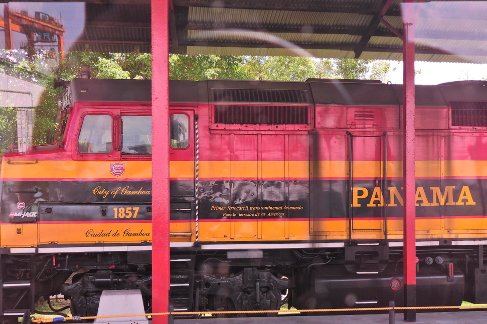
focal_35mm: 48
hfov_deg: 41.0
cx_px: 278
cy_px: 204
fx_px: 649
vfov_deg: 28.0
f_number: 3.2
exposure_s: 1/80
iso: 100
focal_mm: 6.2
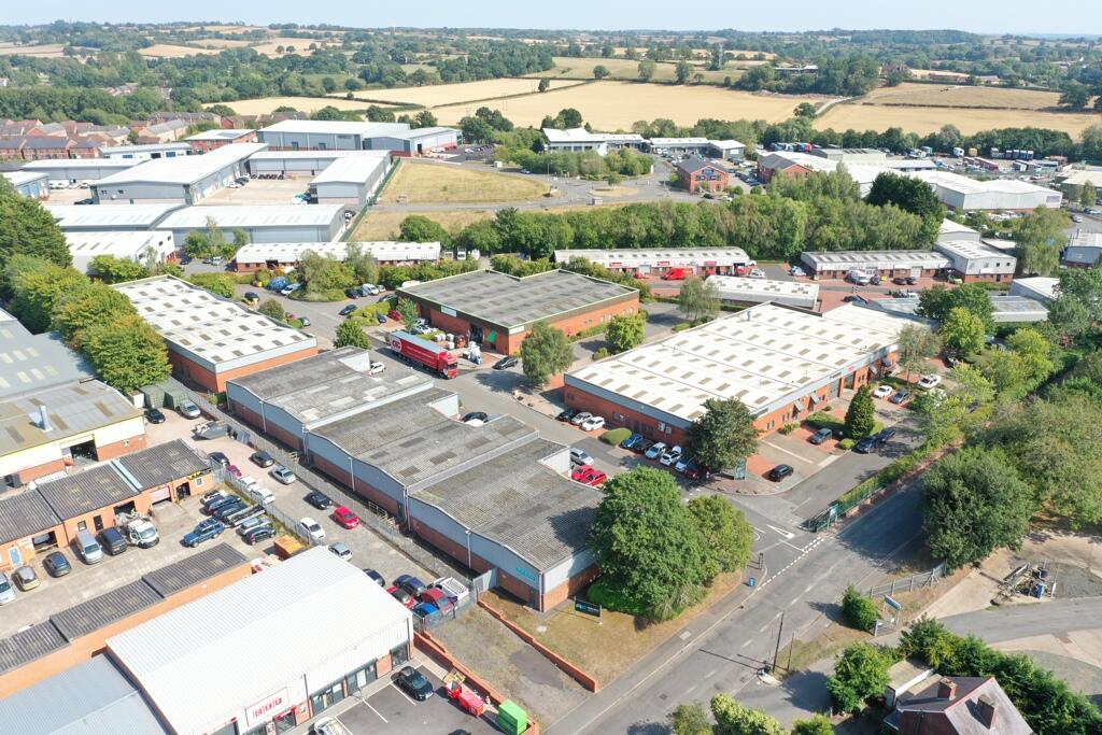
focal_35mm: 28
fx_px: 857
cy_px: 368
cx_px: 551
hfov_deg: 65.5
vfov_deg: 46.4
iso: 100
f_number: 5
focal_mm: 10.26
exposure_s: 1/240
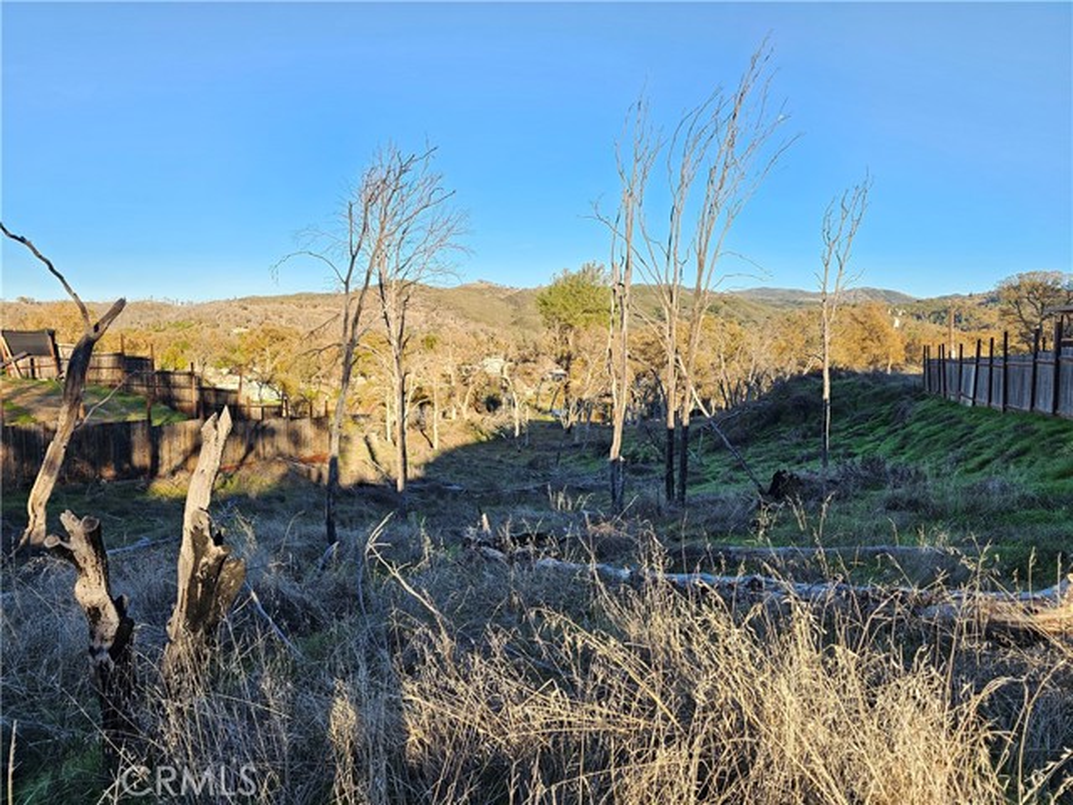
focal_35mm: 23
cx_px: 536
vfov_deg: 58.9
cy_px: 402
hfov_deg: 73.9
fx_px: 713
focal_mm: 6.3
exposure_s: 1/180
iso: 16
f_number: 1.7
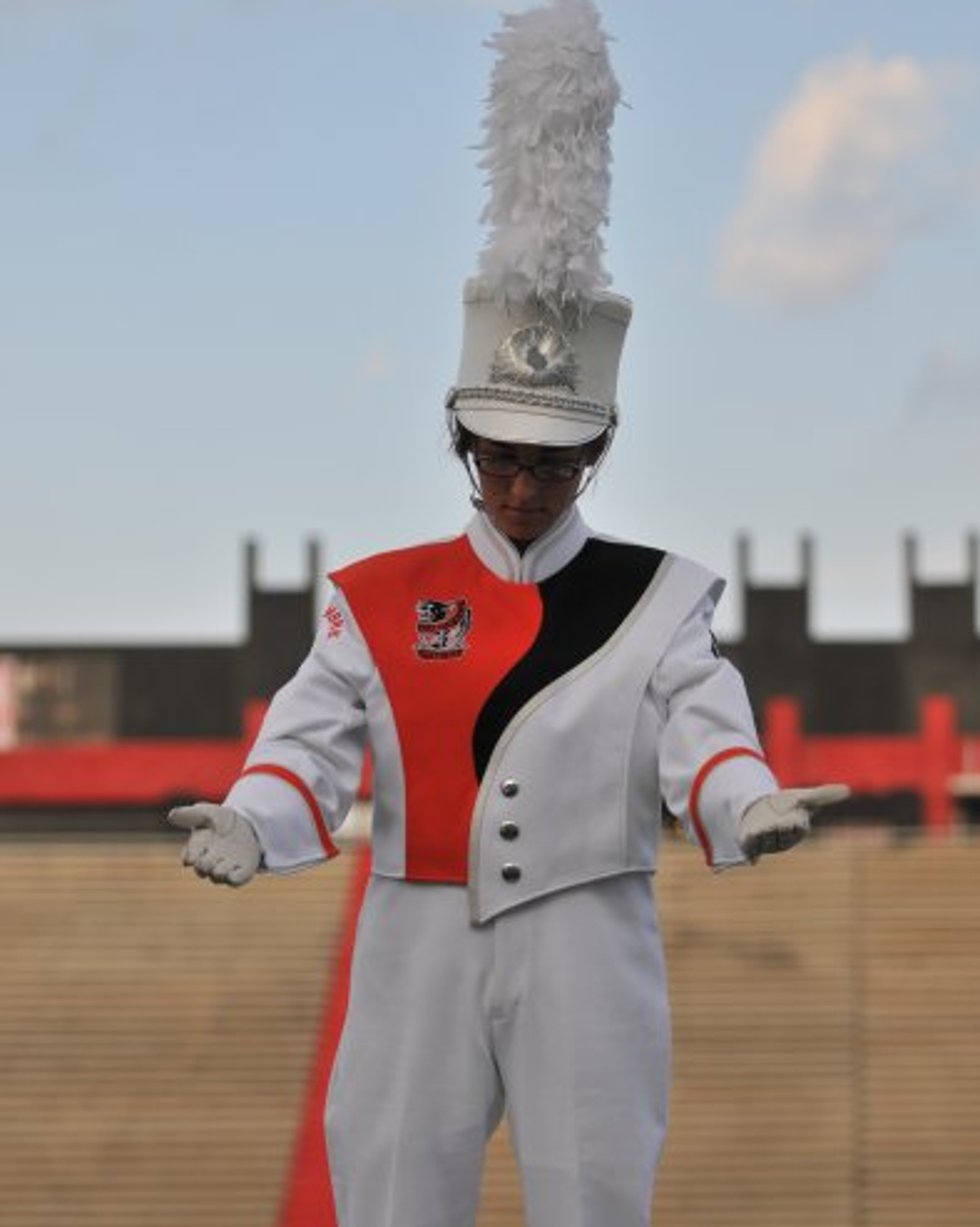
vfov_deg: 14.1
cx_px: 494
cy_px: 677
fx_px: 4970
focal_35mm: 137
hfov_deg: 11.3
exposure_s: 1/2500
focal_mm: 80
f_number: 2.8
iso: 200
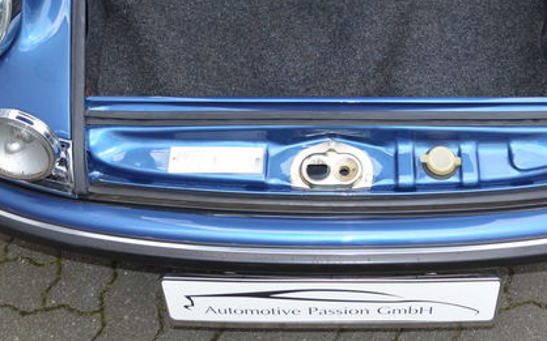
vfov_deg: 22.4
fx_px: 835
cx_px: 343
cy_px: 12
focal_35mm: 56
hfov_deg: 36.1
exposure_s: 1/125
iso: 250
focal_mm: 20
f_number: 3.8
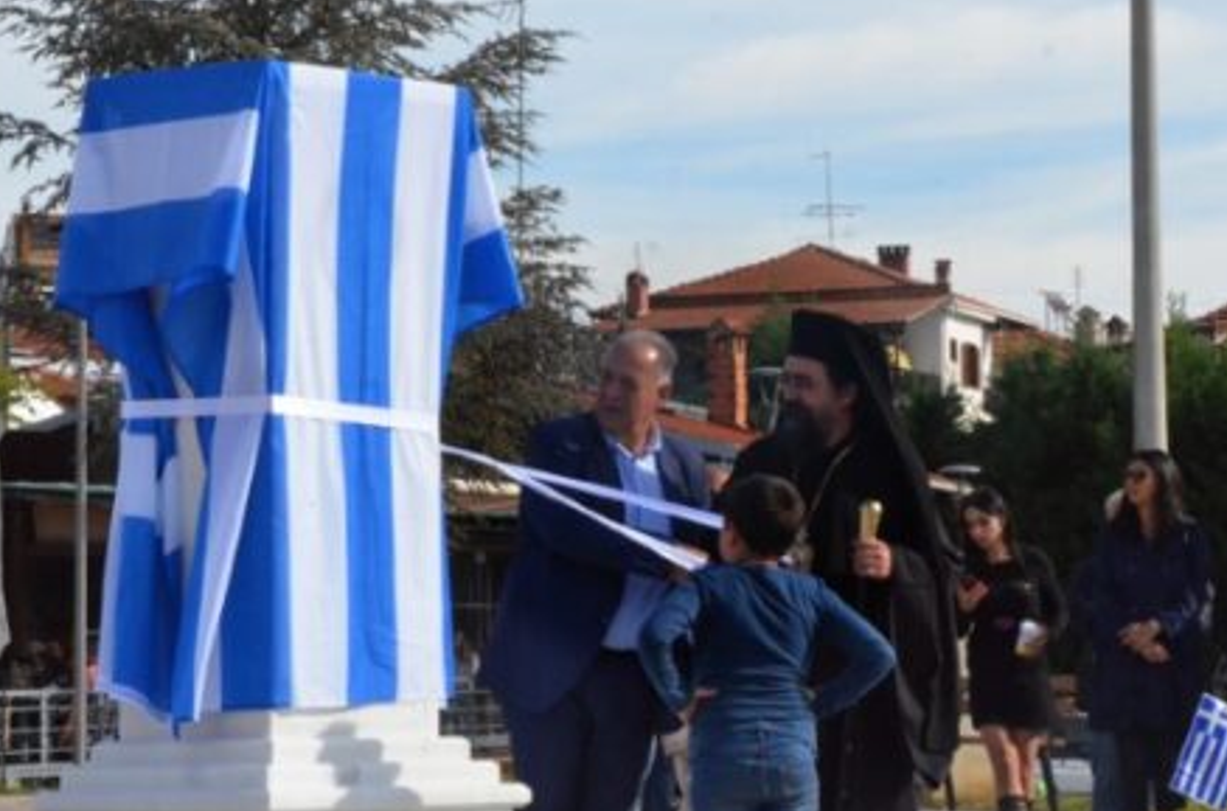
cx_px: 545
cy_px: 292
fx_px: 4590
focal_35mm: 135
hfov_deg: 15.2
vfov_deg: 10.1
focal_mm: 62
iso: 3200
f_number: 18
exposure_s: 1/1250
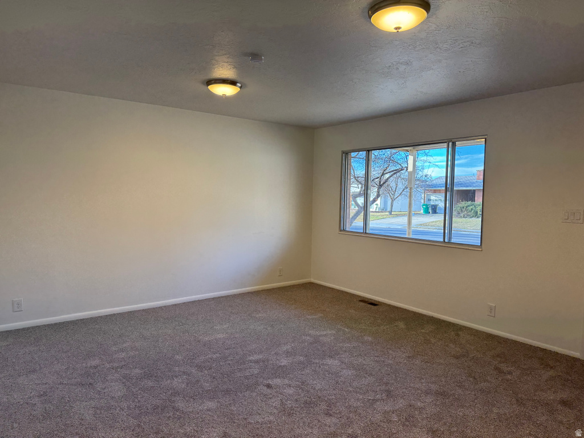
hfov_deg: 71.6
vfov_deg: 56.8
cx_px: 292
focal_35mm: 24
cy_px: 219
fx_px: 405
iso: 100
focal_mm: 6.76
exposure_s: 1/167
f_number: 1.78
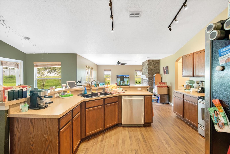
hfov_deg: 96.7
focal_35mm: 16
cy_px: 77
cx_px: 115
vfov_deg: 73.7
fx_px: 102
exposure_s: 1/20
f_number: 6.3
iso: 1250
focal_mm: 16
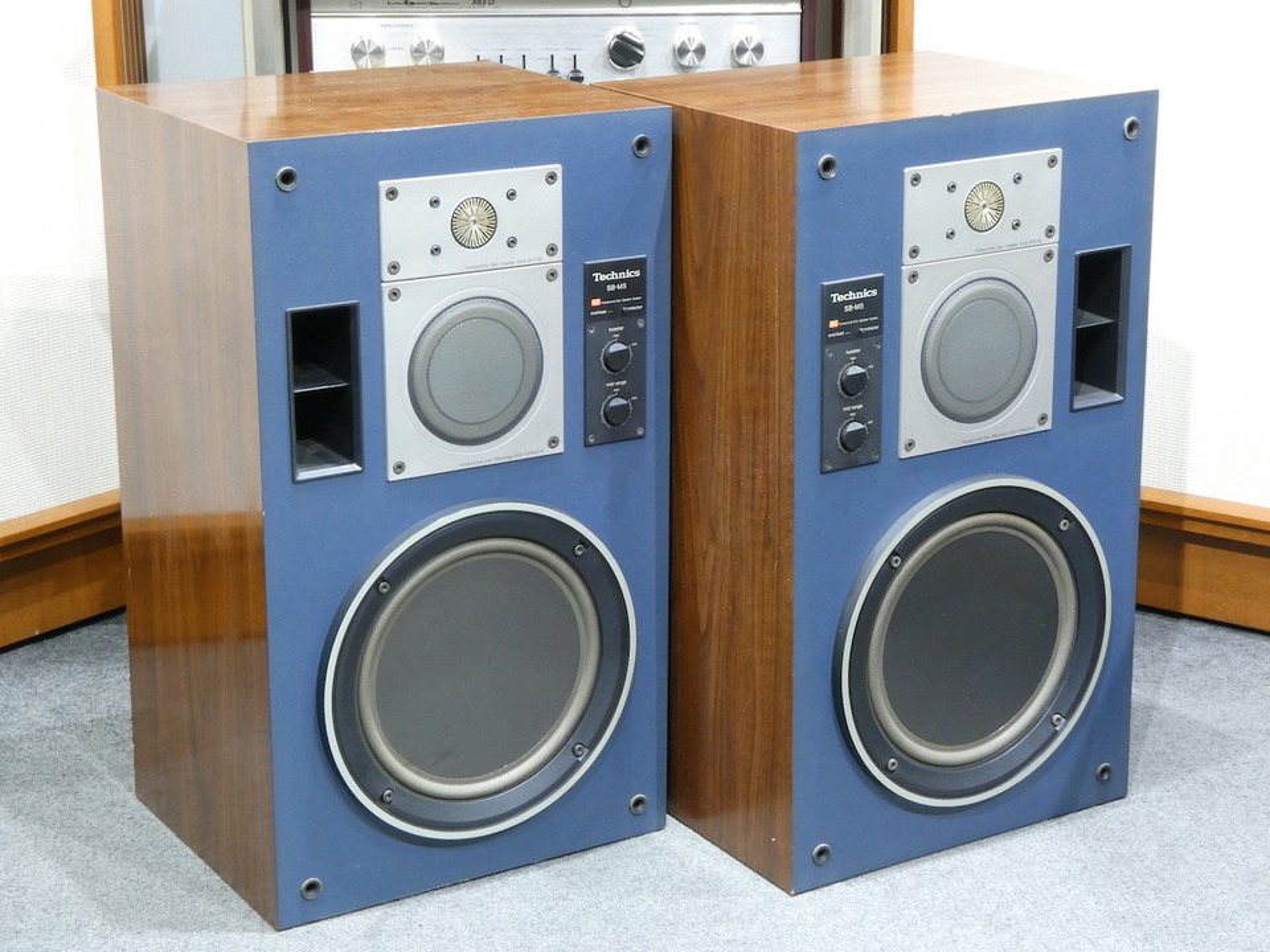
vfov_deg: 22.6
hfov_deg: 29.8
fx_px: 2385
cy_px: 476
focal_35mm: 65
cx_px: 635
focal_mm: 11.7
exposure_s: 1/1.3
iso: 400
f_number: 7.1
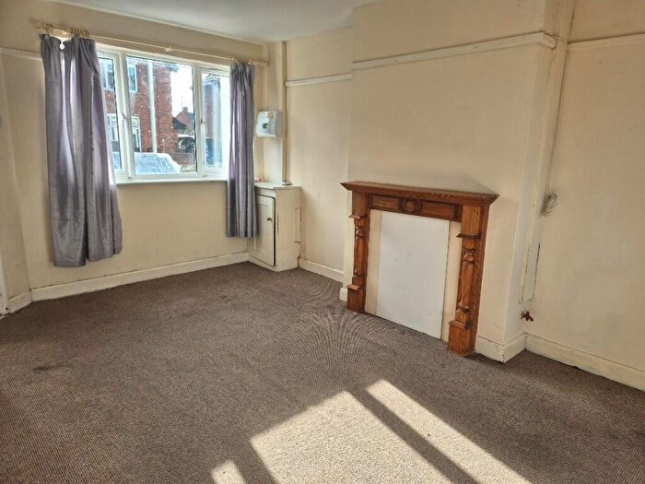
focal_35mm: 23
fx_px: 429
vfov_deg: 58.9
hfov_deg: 73.9
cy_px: 242
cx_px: 322
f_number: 1.8
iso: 25
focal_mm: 5.4
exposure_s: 1/211
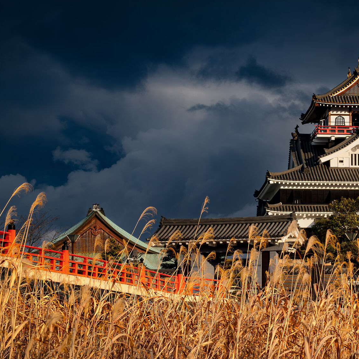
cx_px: 326
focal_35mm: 121
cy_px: 186
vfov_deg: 14.4
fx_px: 1417
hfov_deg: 14.3
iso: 100
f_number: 16
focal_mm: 66.4
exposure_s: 1/100
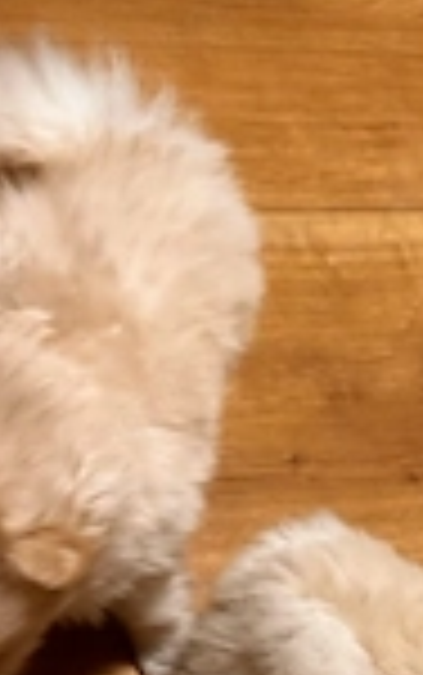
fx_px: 1252
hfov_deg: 19.0
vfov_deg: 27.6
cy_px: 742
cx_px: 338
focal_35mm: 68
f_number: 1.78
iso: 160
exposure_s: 1/50
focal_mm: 6.86
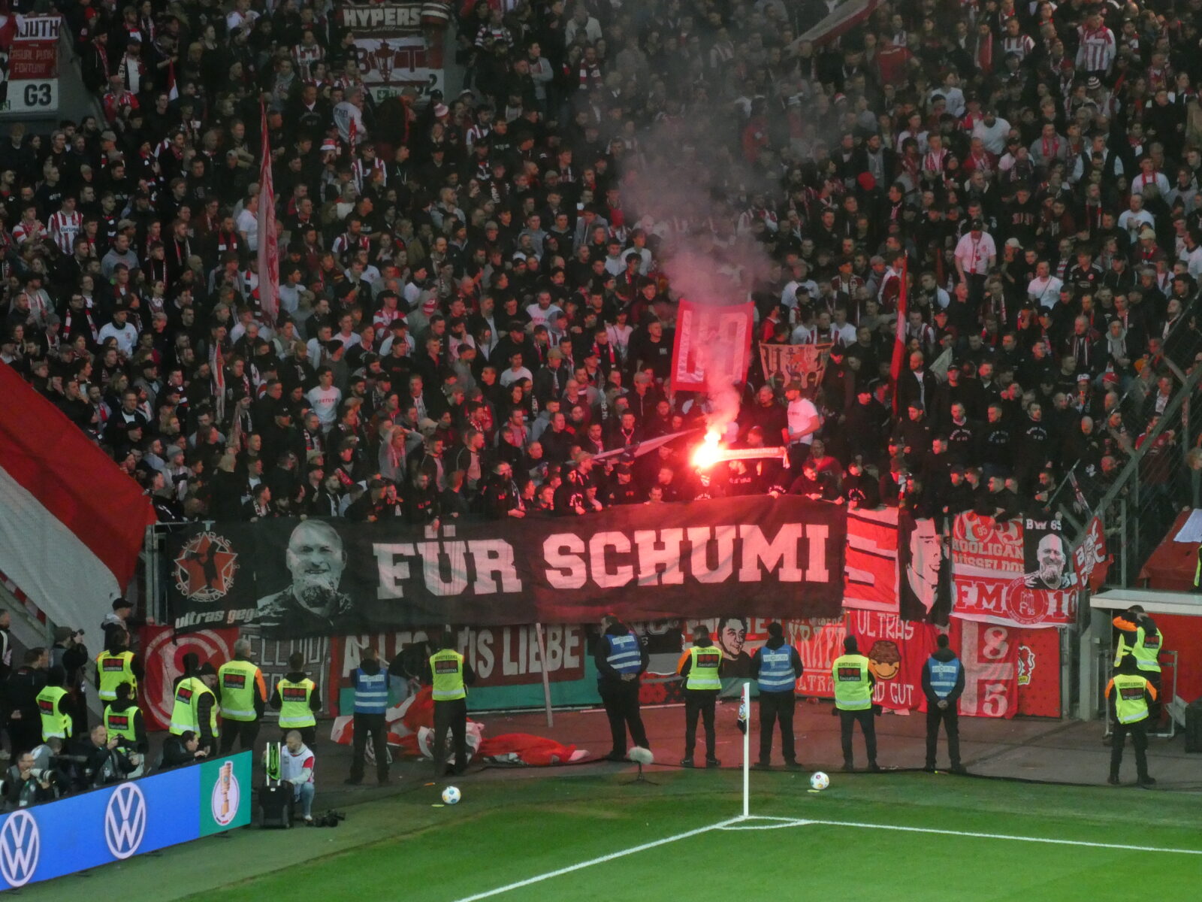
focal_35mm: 282
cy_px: 451
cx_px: 601
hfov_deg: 7.0
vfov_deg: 5.3
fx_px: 9792
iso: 640
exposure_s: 1/100
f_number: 5.7
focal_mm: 50.5
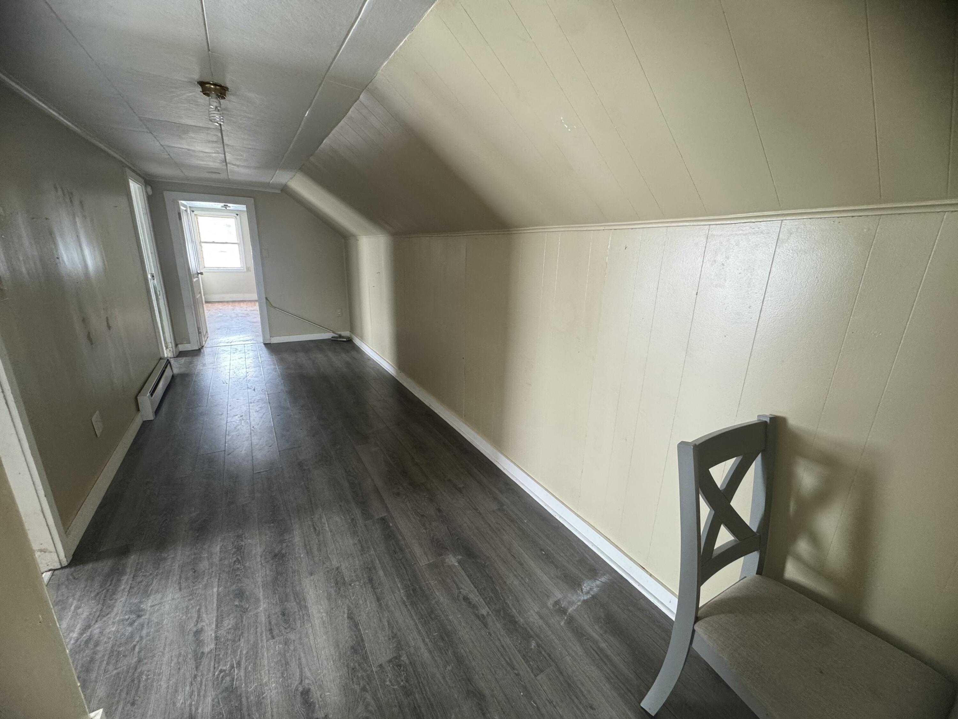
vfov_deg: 85.7
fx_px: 387
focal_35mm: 14
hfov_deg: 102.1
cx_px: 479
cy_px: 360
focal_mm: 2.22
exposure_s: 1/60
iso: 200
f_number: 2.2
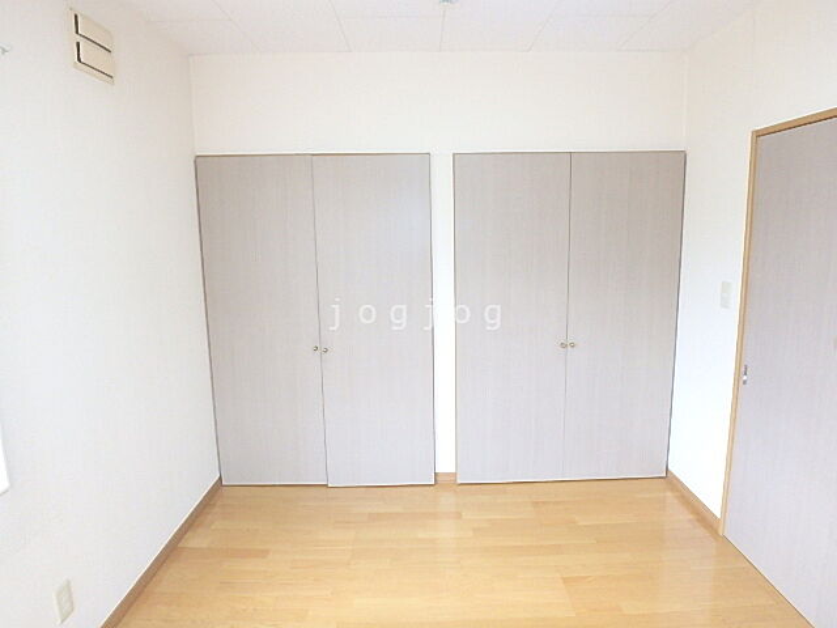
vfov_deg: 63.4
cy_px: 314
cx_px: 418
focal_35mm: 21
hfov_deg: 79.0
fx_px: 508
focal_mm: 3.7
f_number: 3.5
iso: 400
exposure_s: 1/30
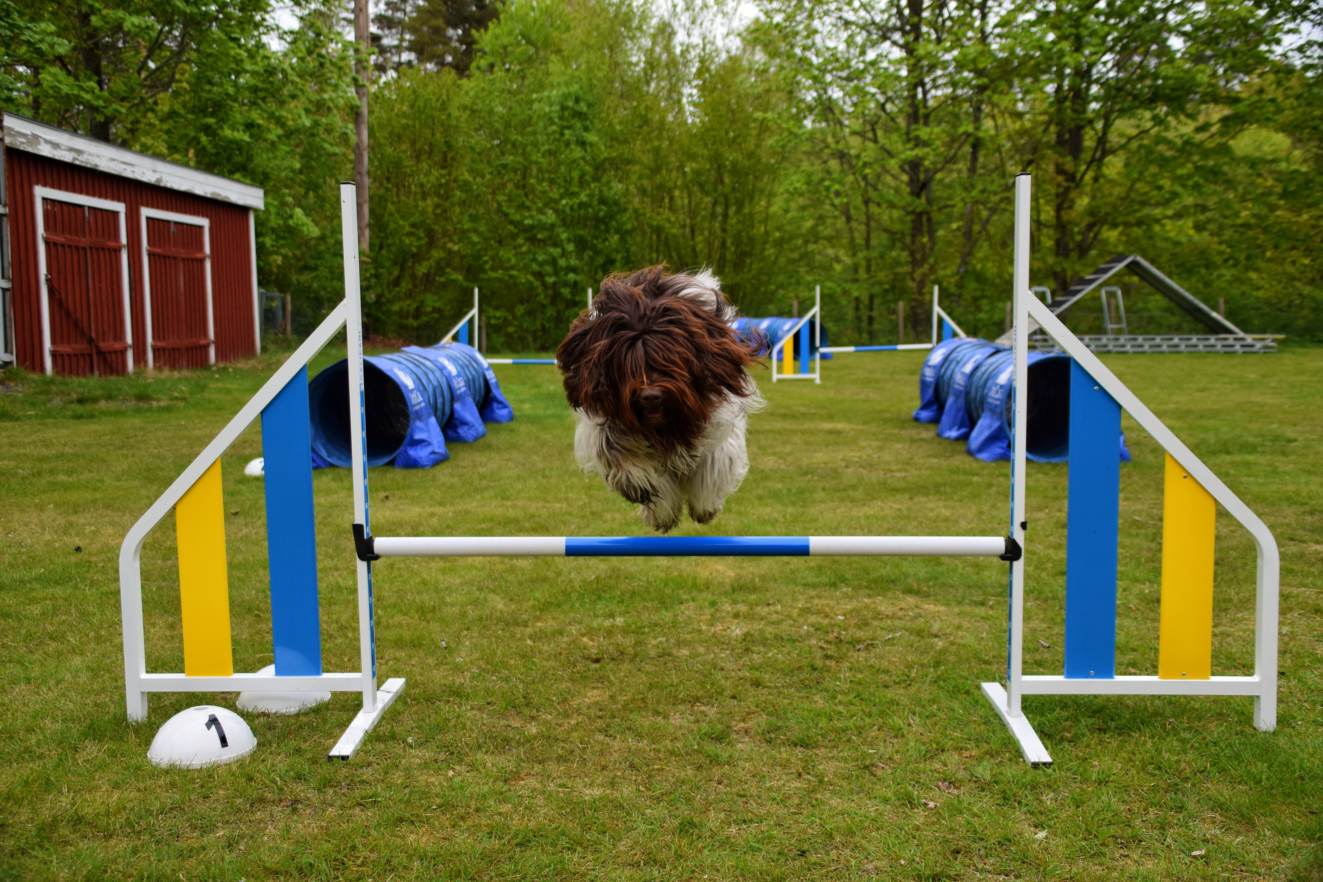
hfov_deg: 53.1
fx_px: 1323
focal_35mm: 36
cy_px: 441
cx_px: 662
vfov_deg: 36.9
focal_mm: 24
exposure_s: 1/1000
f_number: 4
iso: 400
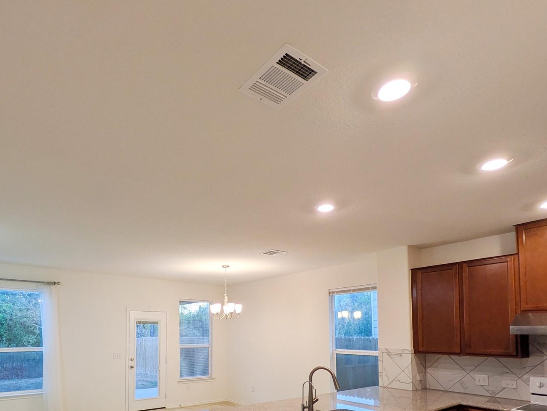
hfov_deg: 75.3
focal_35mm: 22
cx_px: 211
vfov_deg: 57.7
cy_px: 313
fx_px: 348
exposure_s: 1/40
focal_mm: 1.83
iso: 61
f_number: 2.2
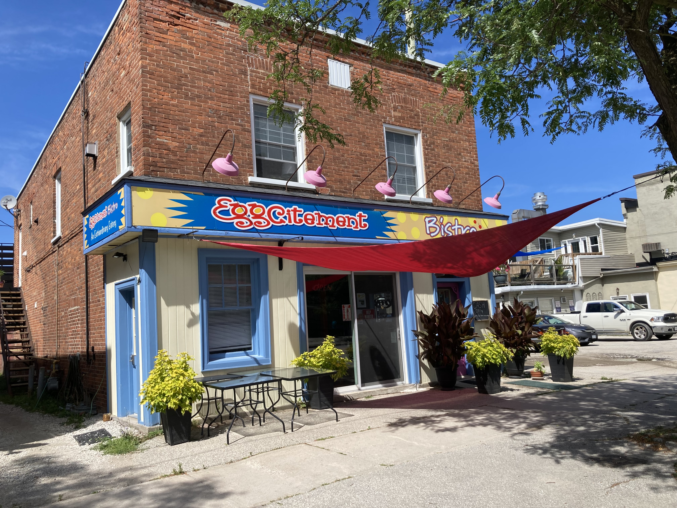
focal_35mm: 28
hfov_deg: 63.4
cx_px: 338
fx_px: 548
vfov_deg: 49.7
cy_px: 254
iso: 20
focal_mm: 3.99
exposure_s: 1/2024
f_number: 1.8
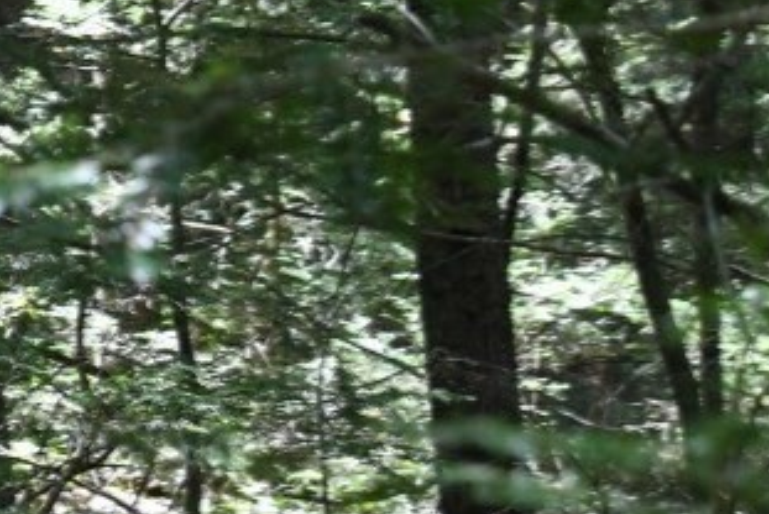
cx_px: -1496
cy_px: 163
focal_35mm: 232
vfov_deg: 5.9
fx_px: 4960
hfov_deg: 7.8
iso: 1600
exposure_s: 1/100
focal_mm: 35
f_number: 8
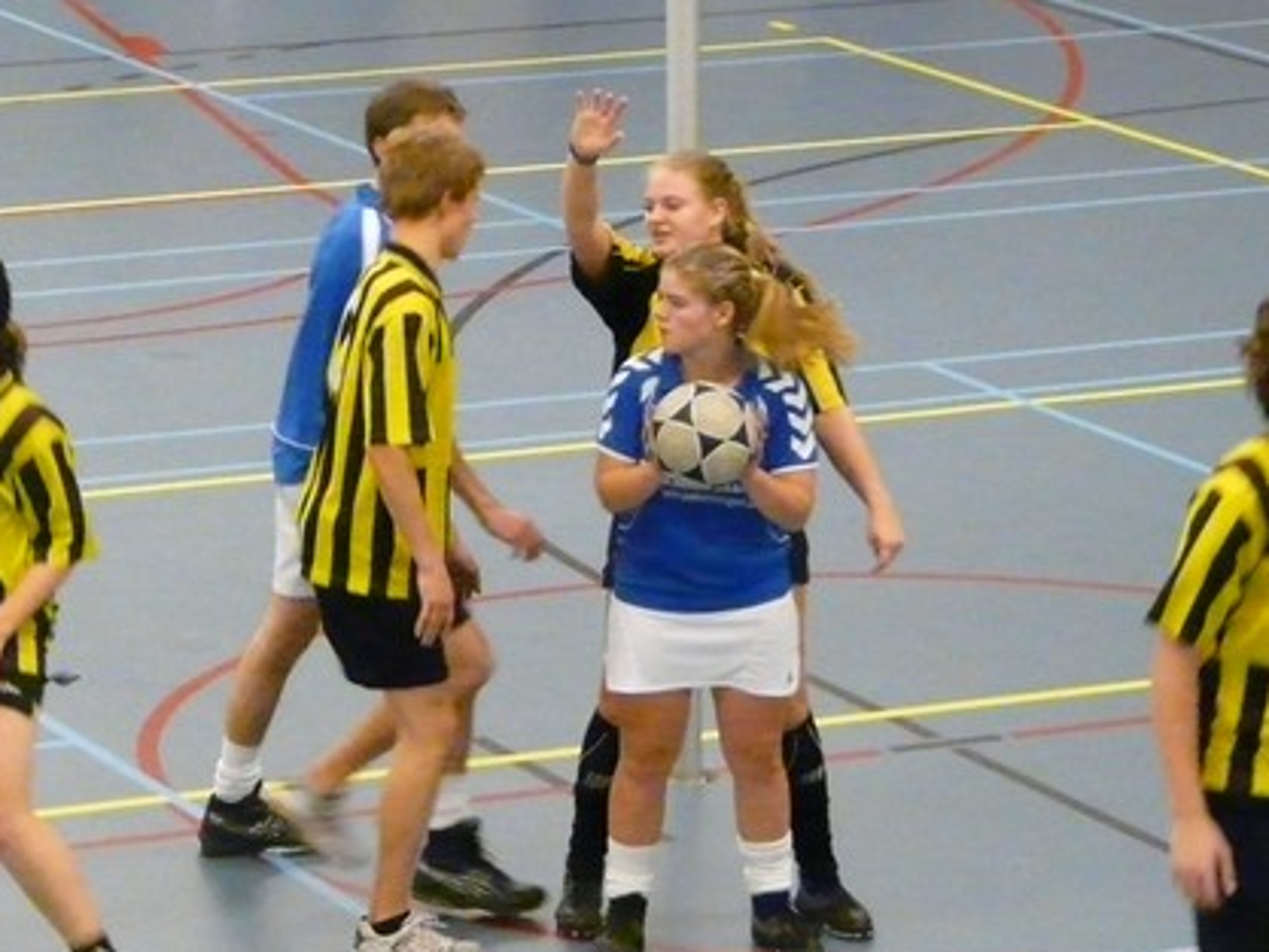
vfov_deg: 7.5
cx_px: 320
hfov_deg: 9.9
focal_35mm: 199
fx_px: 7297
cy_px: 338
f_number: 3.2
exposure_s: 1/50
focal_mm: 13.3
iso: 800
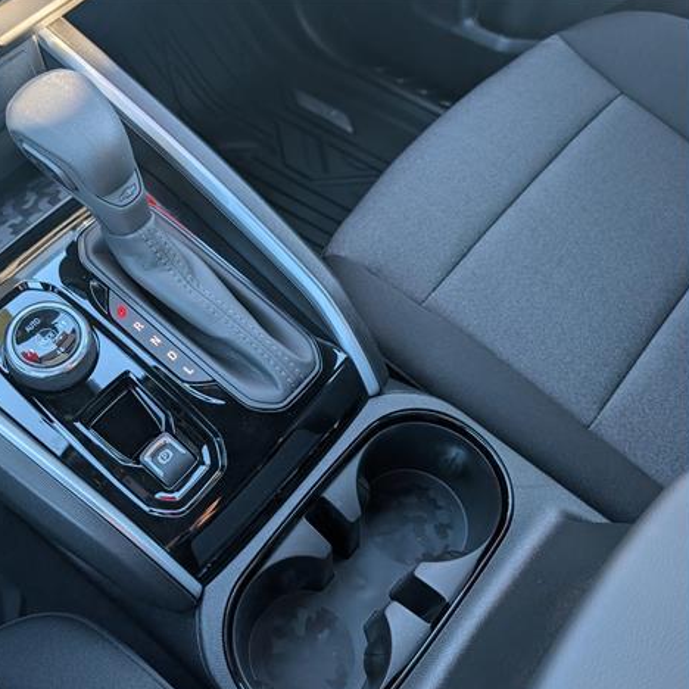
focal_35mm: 29
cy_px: 347
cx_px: 227
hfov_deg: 54.4
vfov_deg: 55.6
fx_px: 653
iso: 20
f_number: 1.68
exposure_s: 1/90.1
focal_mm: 6.9
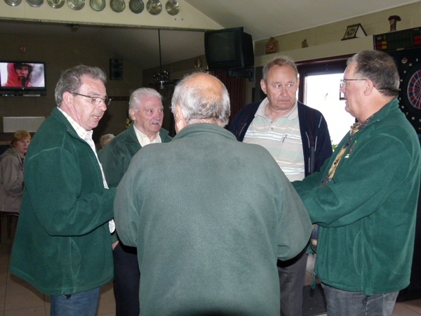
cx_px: 210
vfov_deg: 37.7
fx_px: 462
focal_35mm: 38
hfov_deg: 49.0
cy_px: 158
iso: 250
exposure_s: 1/30
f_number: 3.1
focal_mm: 6.8
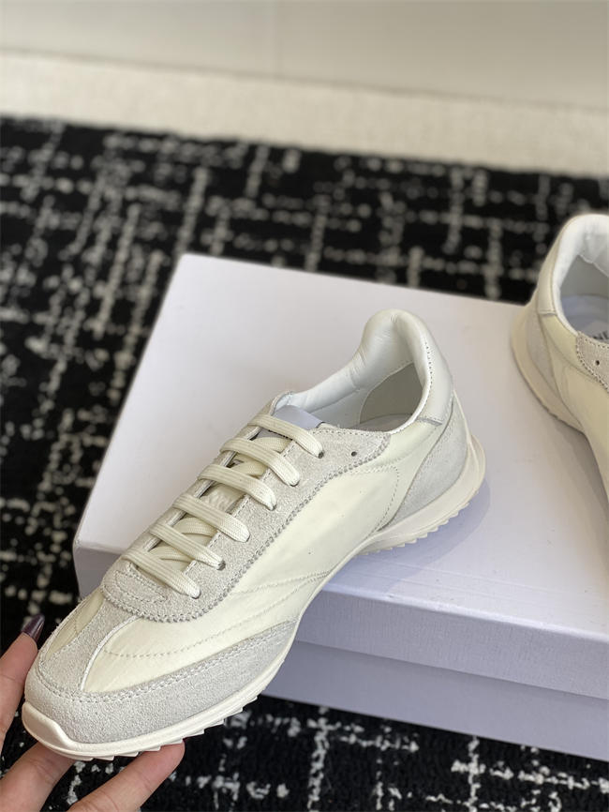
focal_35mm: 52
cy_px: 406
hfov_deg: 28.0
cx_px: 304
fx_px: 1219
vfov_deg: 36.8
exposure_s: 1/180
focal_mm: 6
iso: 20
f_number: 2
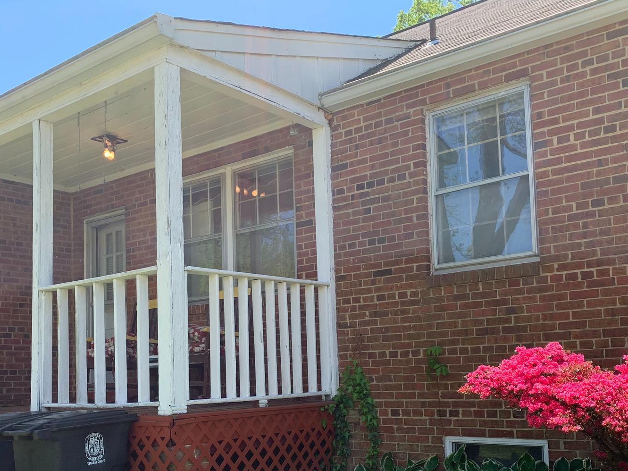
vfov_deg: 35.4
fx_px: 726
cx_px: 315
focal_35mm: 40
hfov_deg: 46.8
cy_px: 333
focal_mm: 4.25
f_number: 1.8
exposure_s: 1/552
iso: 25
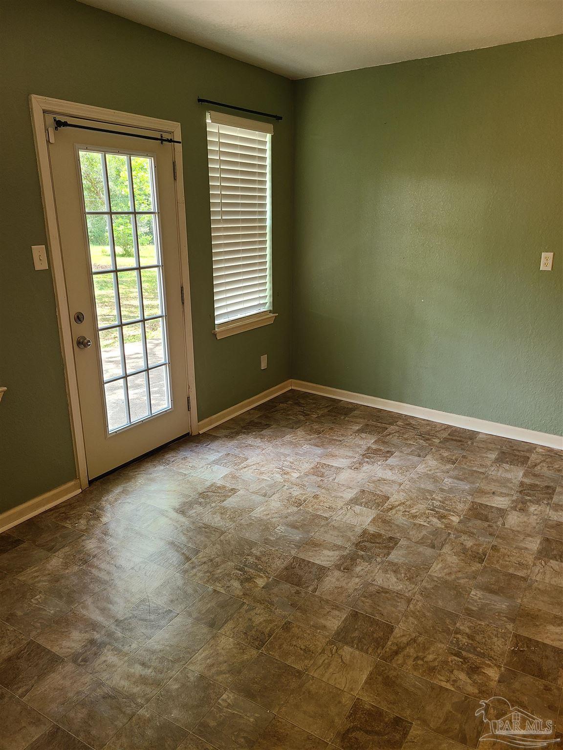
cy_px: 375
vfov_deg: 67.3
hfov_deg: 53.1
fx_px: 564
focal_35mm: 26
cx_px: 282
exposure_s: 1/60
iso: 100
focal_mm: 5.4
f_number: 1.8
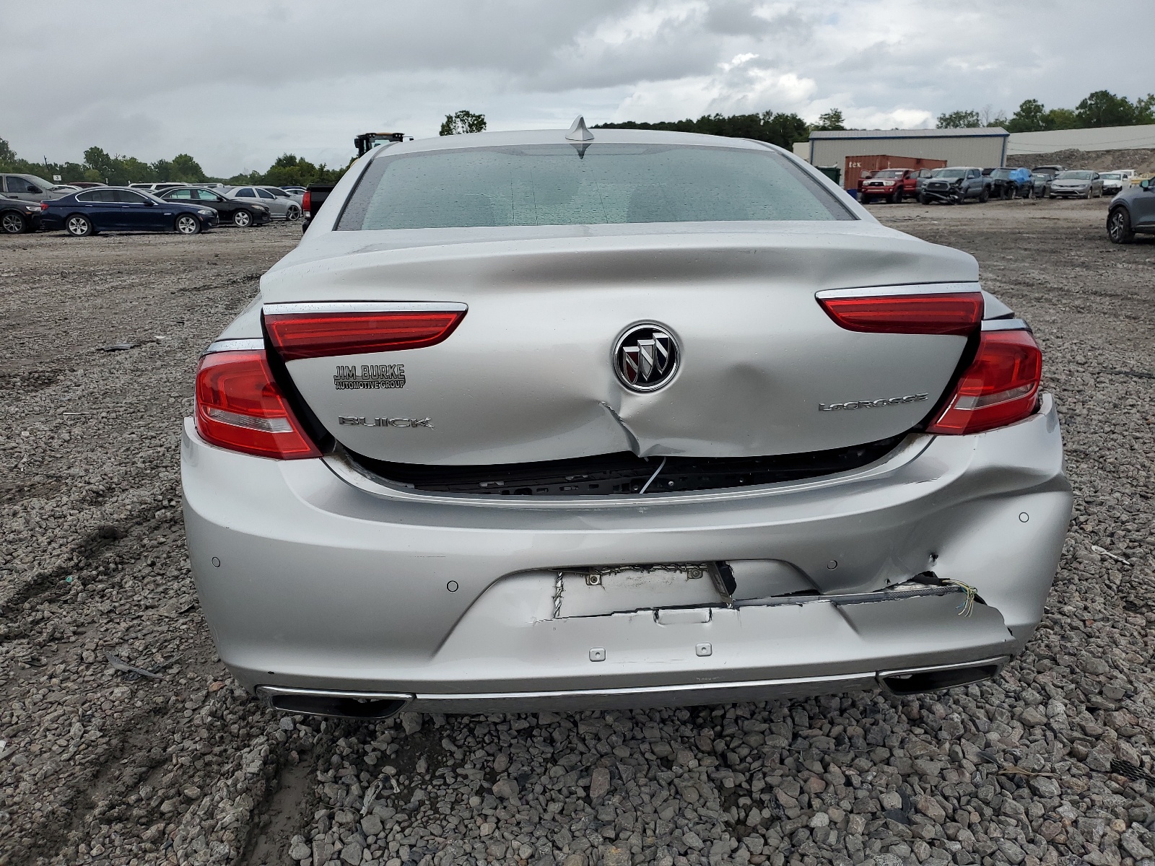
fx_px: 868
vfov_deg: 53.1
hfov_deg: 67.3
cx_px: 578
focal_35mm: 26
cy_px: 433
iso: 50
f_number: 1.5
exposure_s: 1/2500
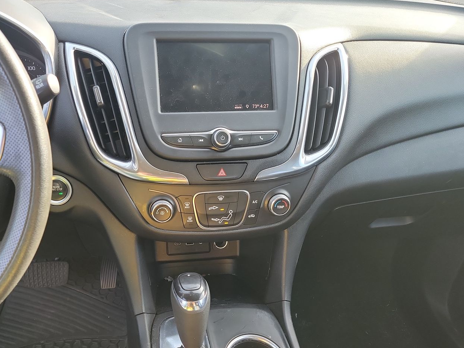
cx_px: 185
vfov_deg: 45.0
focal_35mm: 31
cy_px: 219
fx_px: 415
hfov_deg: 57.9
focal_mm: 6.7
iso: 131
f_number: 1.8
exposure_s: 1/59
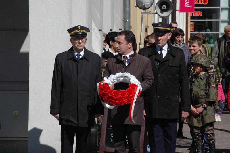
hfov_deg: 6.9
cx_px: 115
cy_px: 76
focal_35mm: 300
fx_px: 1915
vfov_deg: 4.6
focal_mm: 200
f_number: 22
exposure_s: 1/320
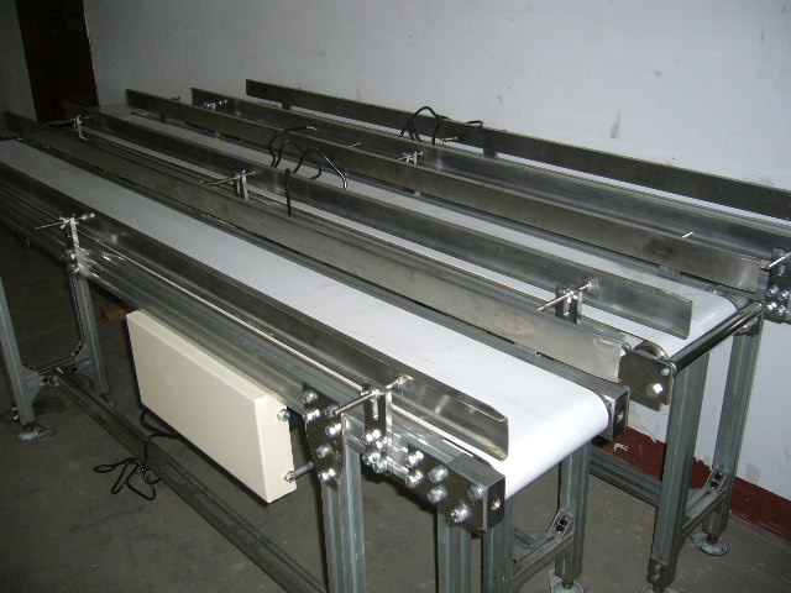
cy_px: 296
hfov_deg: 52.6
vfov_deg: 40.7
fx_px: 800
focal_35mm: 35
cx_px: 396
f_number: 2.8
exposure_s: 1/30
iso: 100
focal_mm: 5.8
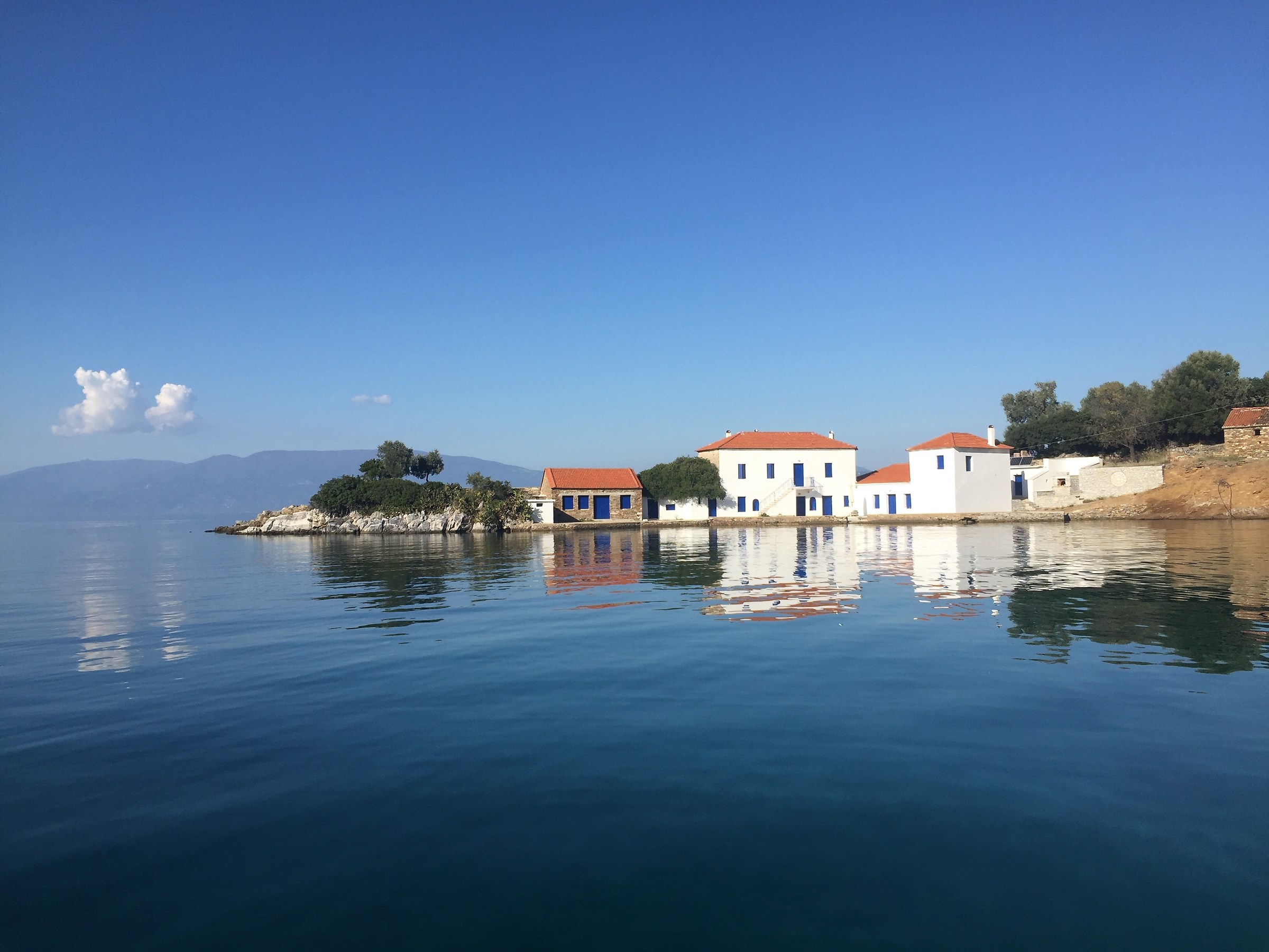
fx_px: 1063
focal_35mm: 29
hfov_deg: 61.7
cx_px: 634
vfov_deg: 48.2
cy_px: 476
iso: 32
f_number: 2.2
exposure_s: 1/2326
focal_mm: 4.15
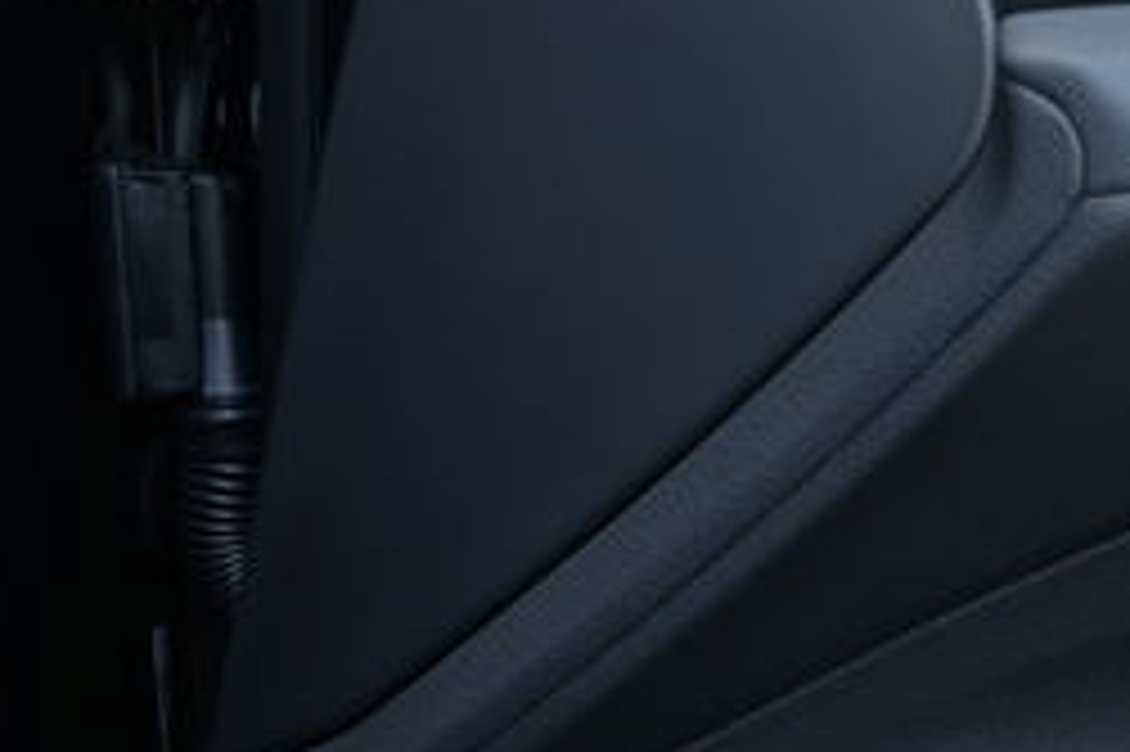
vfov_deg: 13.7
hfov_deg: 18.6
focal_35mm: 98
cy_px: 766
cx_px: 1666
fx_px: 3074
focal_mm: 21.4
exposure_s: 1/60
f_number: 3.2
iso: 200
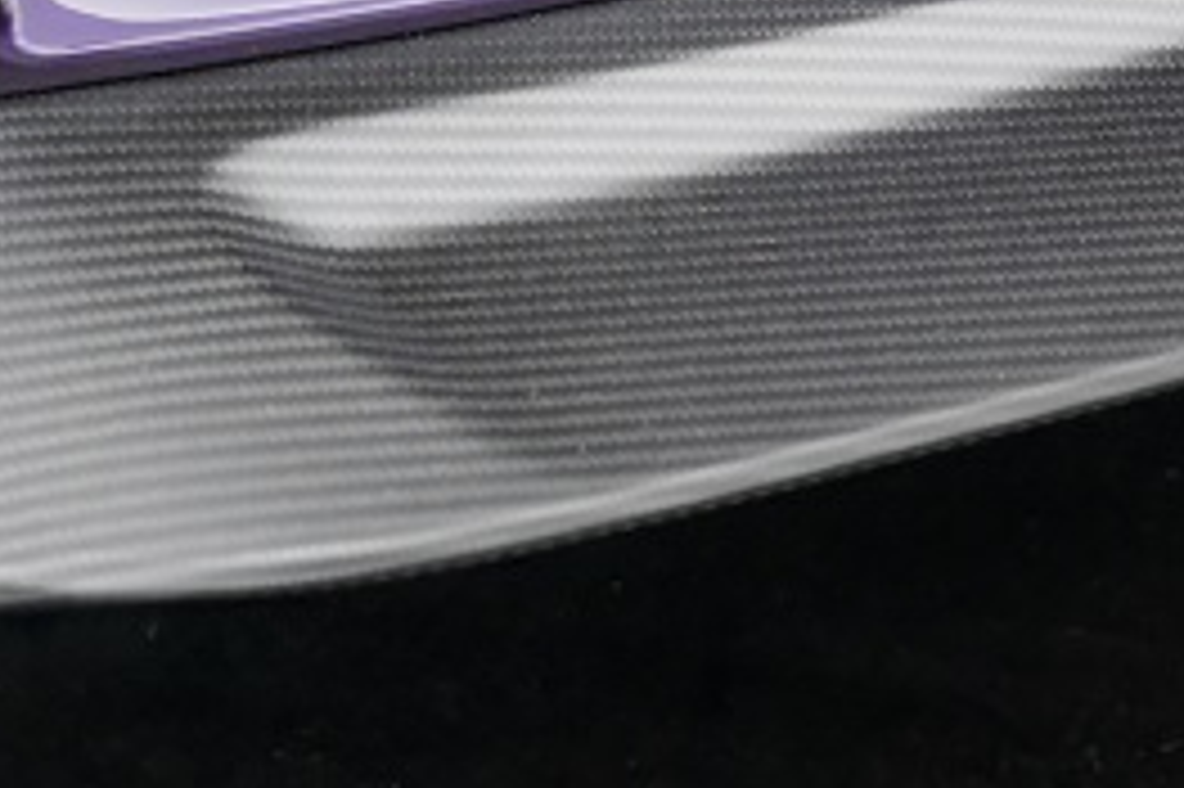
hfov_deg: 10.9
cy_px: 45
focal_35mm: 186
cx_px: 1265
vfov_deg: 7.3
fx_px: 6113
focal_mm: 70
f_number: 4
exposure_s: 1/30
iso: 8000
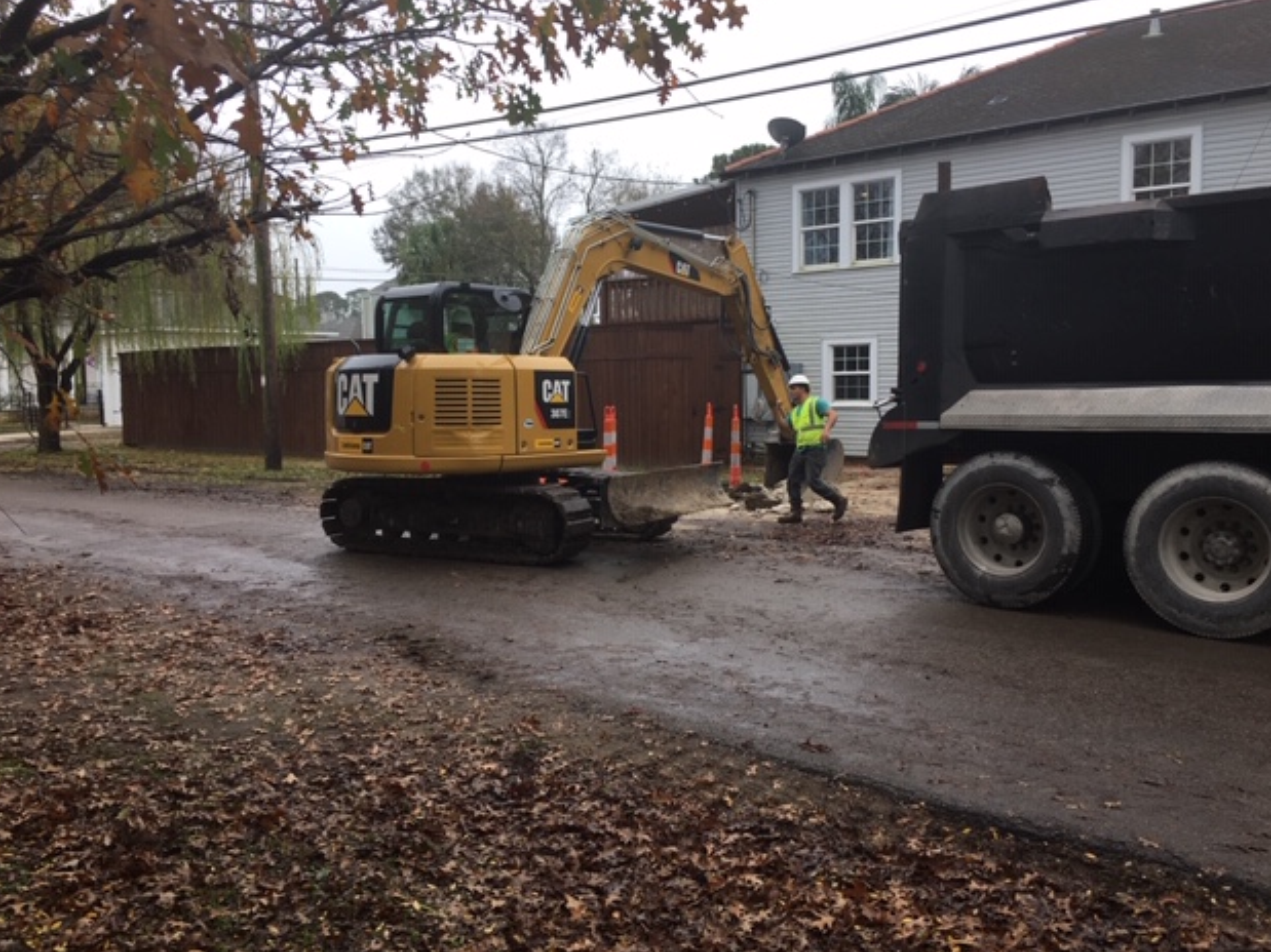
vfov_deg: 46.8
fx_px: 1101
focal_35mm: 30
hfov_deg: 60.0
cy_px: 464
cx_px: 628
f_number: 2.2
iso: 25
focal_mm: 4.15
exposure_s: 1/170
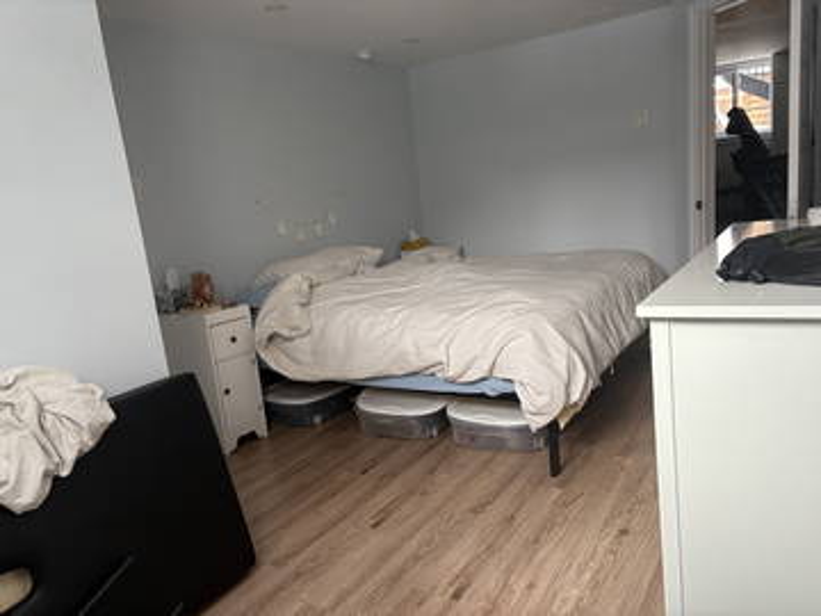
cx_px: 410
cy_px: 308
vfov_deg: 53.1
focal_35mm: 26
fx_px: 617
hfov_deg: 67.3
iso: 160
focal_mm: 5.96
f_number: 1.6
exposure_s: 1/60
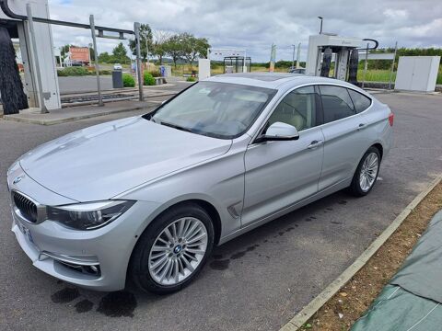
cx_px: 221
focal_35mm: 25
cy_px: 166
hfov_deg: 69.4
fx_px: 319
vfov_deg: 54.9
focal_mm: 4.65
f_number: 1.8
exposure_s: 1/1182
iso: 32
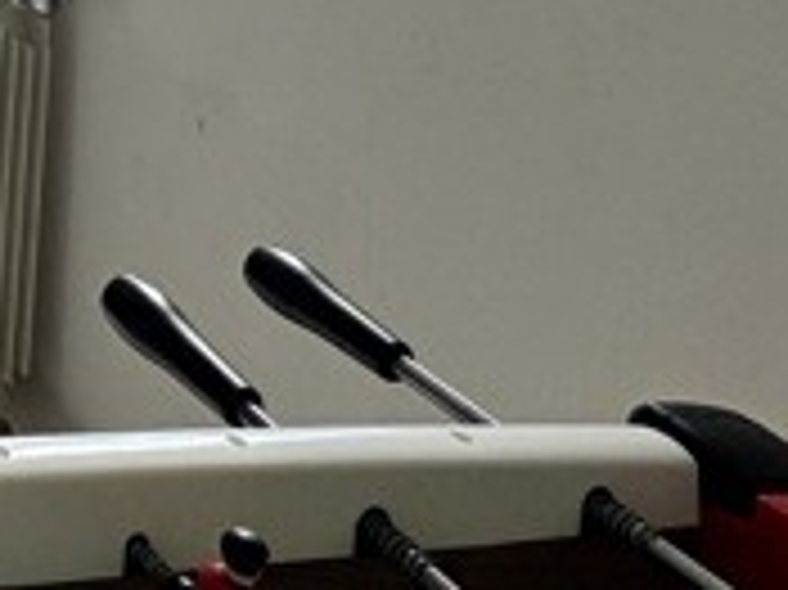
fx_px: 1456
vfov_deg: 17.1
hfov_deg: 18.8
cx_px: -793
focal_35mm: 64
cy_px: -581
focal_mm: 2.22
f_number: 2.2
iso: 40
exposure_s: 1/100
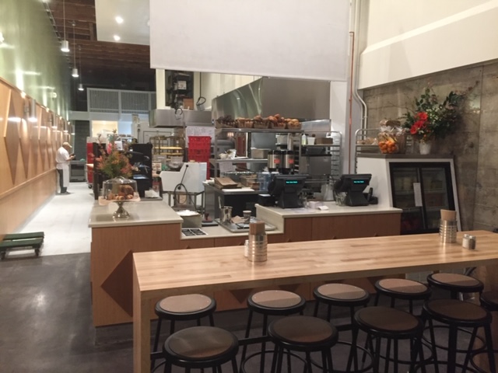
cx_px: 249
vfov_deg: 48.2
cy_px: 186
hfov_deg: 61.7
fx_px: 417
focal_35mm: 29
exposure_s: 1/24
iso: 250
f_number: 2.2
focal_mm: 4.15
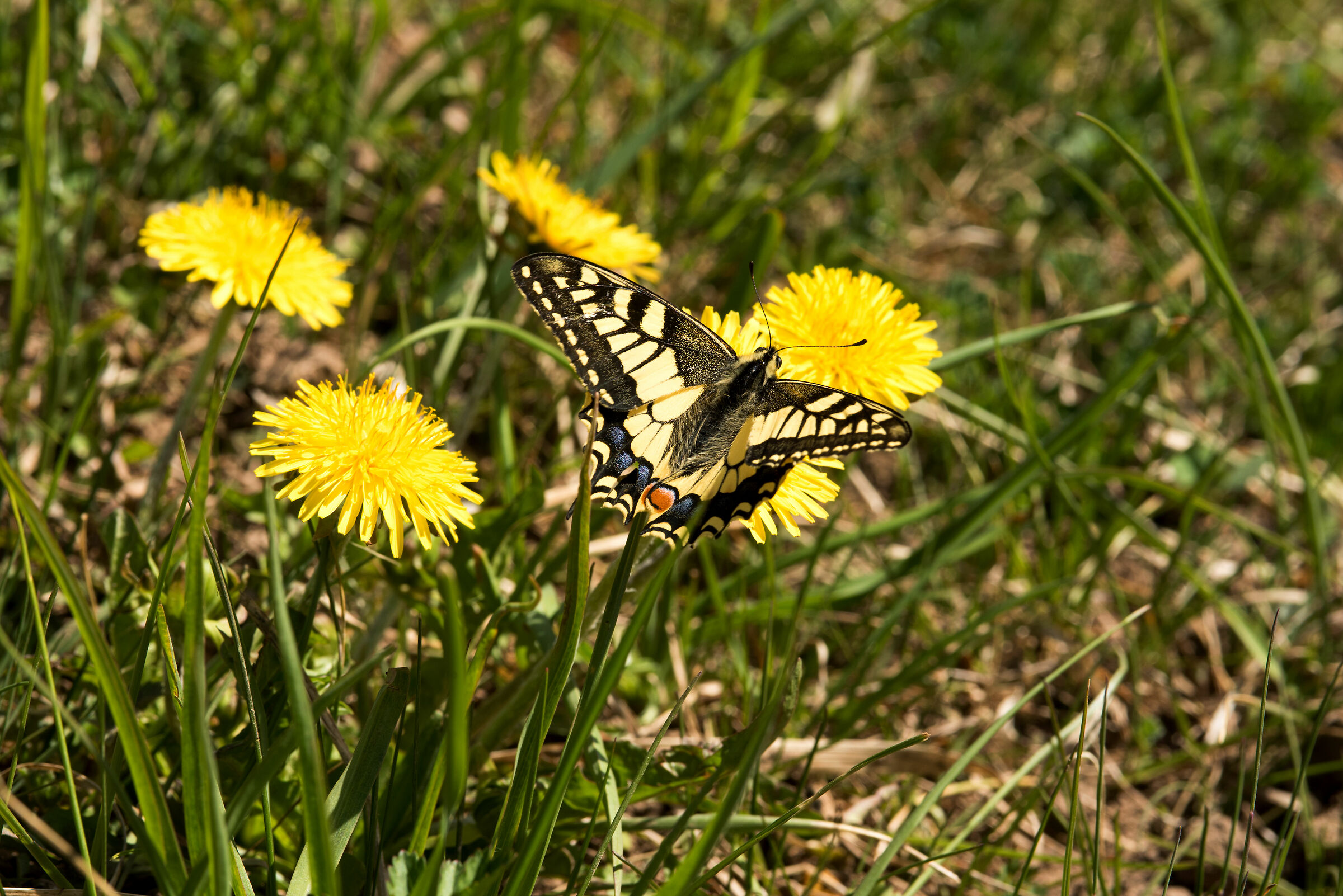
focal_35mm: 105
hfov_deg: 19.4
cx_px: 672
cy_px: 448
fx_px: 3918
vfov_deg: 13.1
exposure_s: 1/250
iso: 200
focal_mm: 105
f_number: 14
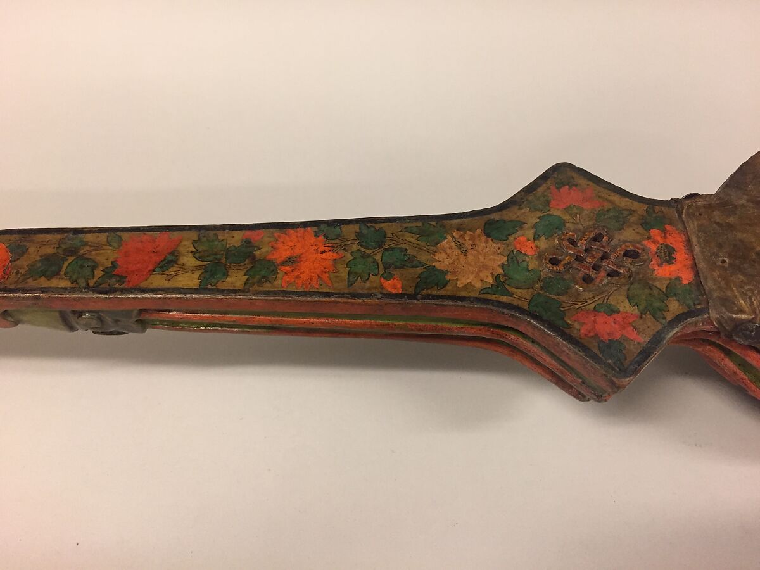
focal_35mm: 29
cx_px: 380
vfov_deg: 48.2
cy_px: 285
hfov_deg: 61.7
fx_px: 637
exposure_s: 1/30
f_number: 2.2
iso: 160
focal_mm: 4.15
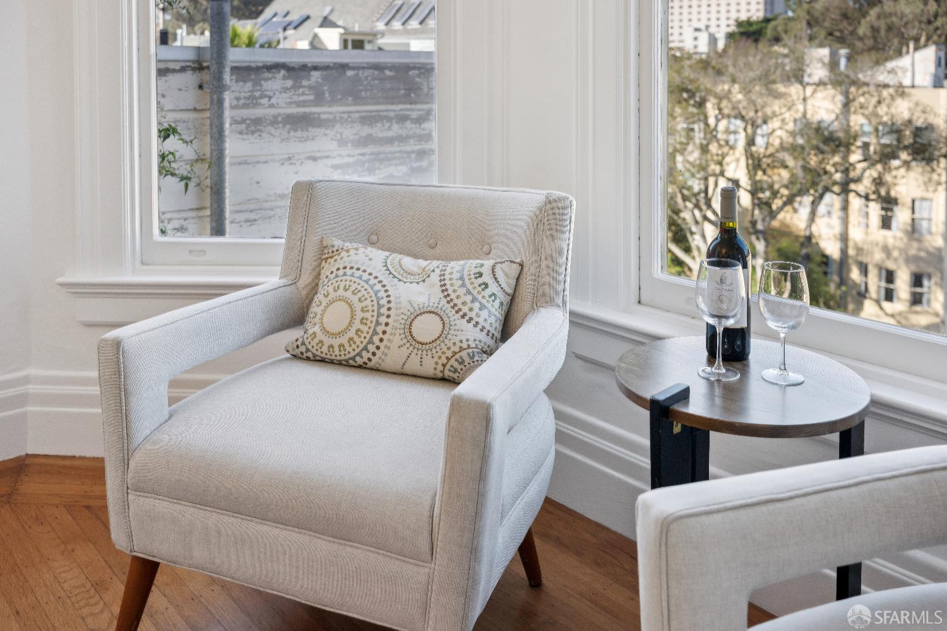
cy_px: 316
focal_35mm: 31
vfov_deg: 42.3
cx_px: 474
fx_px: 815
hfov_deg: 60.3
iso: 125
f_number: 4
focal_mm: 31
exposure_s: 1/320
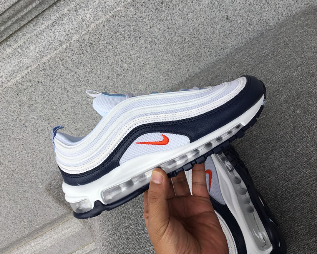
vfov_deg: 44.5
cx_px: 150
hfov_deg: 54.2
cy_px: 126
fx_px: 310
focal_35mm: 33
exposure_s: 1/429
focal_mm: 3.3
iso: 25
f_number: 2.4
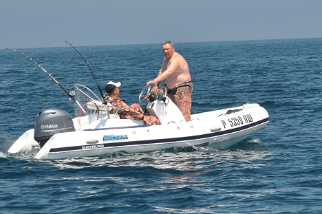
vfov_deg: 5.4
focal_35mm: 253
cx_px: 180
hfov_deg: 8.1
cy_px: 40
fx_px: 2261
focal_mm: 92
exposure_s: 1/320
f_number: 9
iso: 400
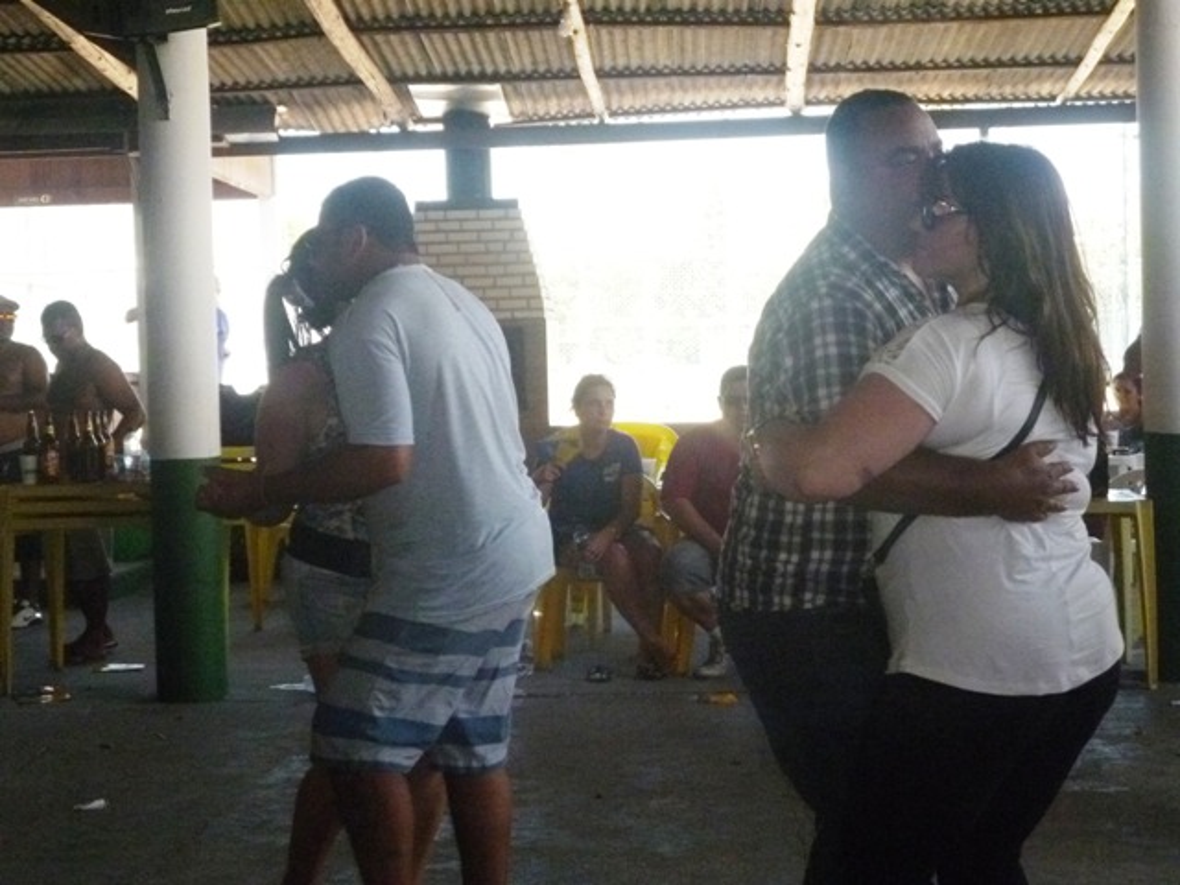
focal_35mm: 63
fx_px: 2148
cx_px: 590
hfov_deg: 30.7
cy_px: 442
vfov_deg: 23.3
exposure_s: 1/250
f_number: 4.7
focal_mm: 11.2
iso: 640
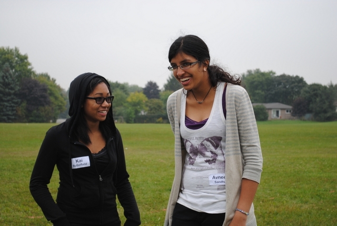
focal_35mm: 82
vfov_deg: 16.6
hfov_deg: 24.6
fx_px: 774
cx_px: 168
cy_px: 113
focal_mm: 55
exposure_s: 1/125
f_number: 5.6
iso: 100
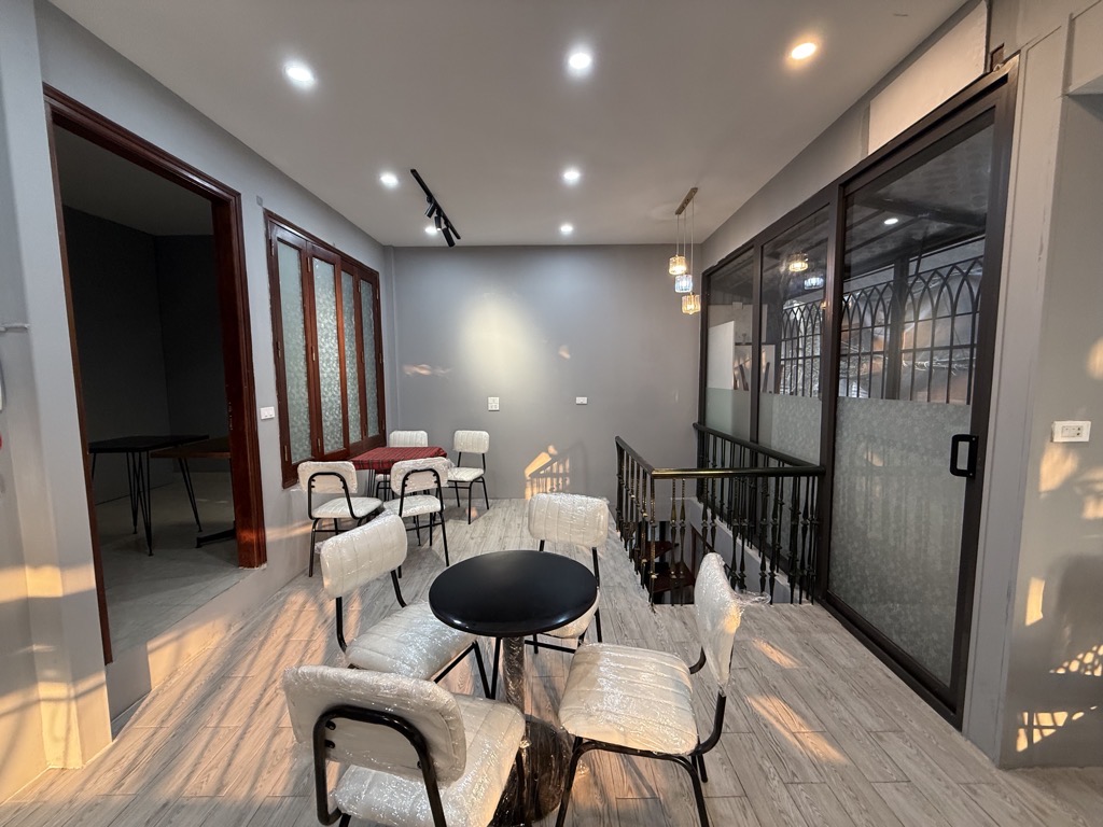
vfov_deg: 85.7
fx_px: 446
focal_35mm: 14
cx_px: 552
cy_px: 414
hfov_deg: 102.1
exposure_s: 1/100
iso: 200
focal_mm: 2.22
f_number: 2.2
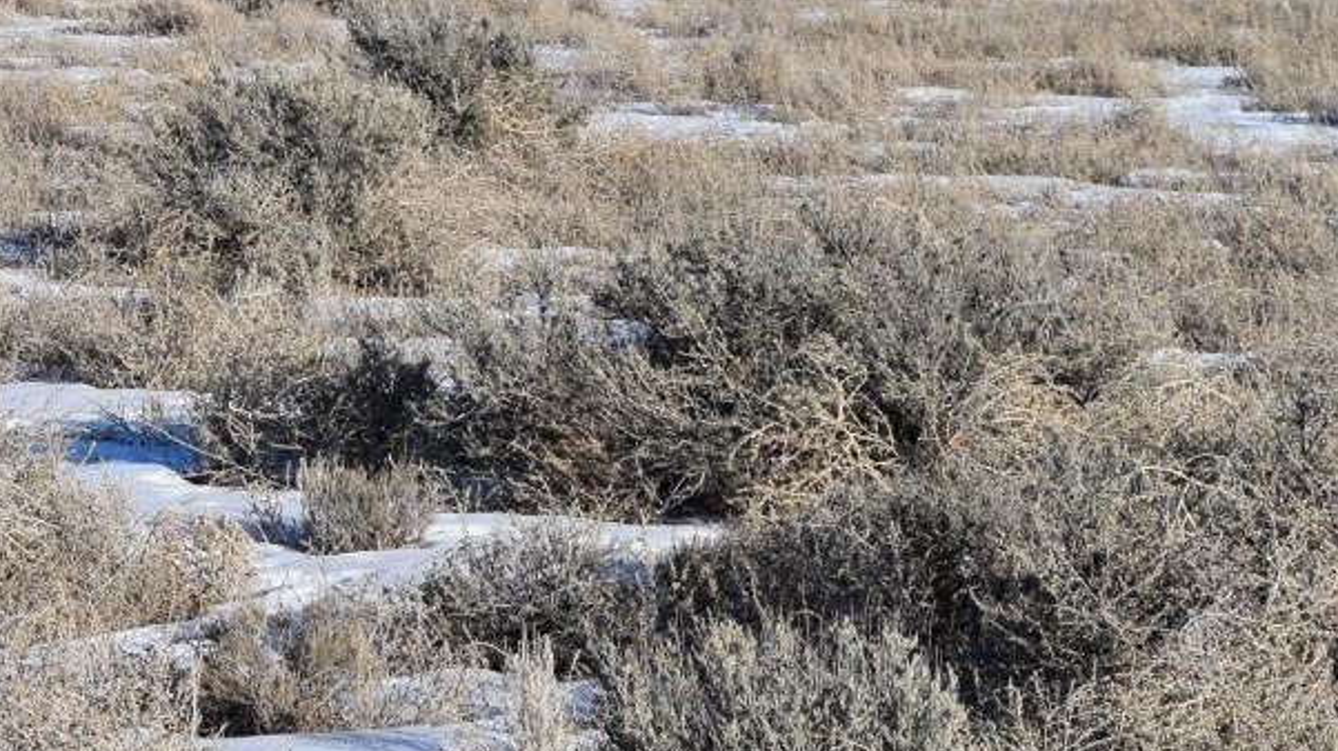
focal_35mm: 220
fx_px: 7802
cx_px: -411
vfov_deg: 5.5
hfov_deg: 9.6
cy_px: -153
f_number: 10
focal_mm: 52
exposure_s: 1/400
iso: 200
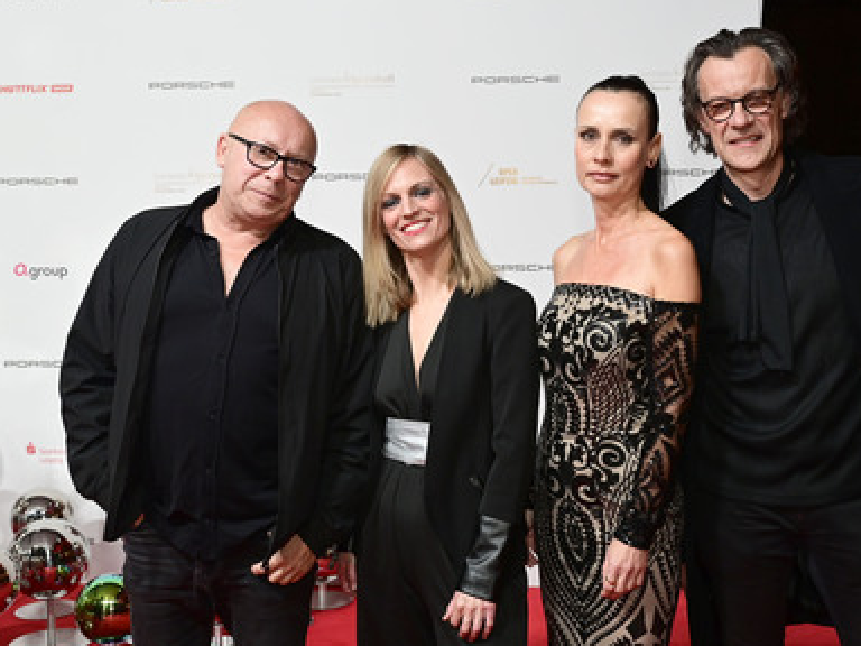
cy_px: 330
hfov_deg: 52.4
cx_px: 497
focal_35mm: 35
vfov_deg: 40.7
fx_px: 871
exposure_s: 1/160
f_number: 5
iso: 1600
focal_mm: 31
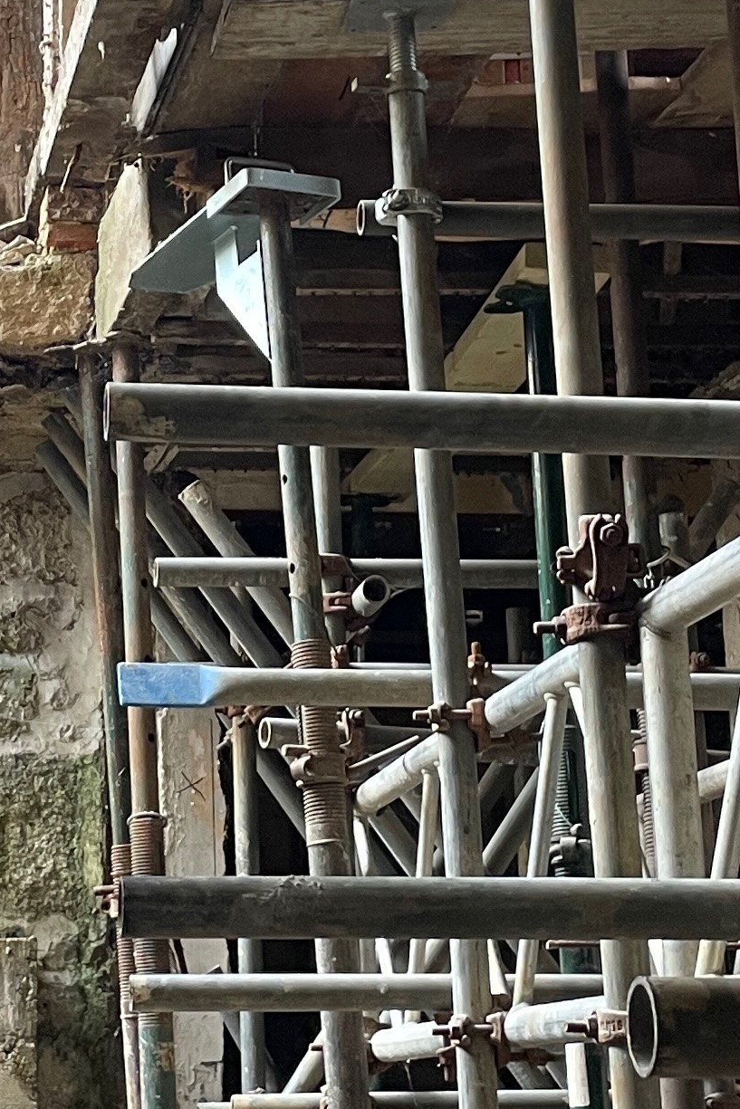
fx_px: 2743
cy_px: 398
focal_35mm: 89
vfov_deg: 22.8
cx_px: 134
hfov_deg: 15.3
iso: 125
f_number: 1.6
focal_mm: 4.2
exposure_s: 1/77
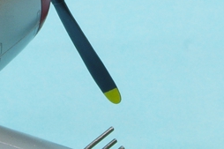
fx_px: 2823
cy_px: 193
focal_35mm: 454
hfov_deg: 4.5
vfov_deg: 3.0
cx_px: -259
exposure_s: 4
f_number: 29
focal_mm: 48
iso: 100
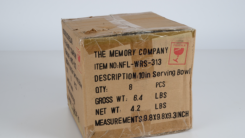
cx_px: 122
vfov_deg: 20.0
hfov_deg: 34.9
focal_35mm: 60
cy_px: 76
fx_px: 390
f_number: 16
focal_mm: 38
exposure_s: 1/100
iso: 100
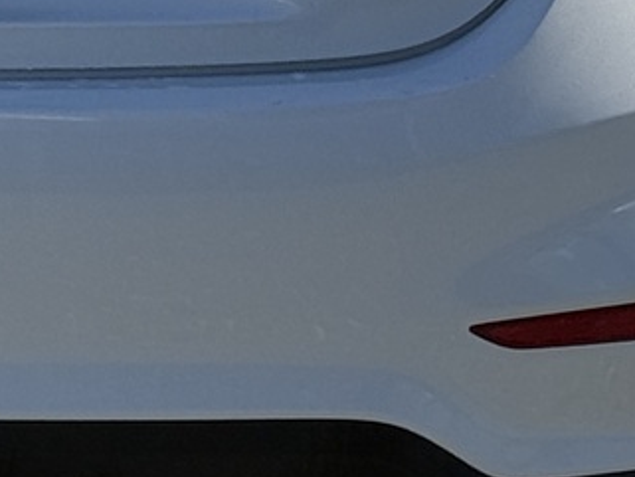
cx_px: -196
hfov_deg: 6.4
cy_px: -67
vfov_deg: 4.8
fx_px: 5615
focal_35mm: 306
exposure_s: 1/3891
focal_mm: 6.76
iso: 64
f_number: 1.78
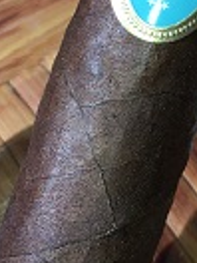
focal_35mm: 101
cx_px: 206
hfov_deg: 14.4
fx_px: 766
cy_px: 28
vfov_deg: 19.1
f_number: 2.2
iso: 25
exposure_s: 1/591
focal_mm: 4.15
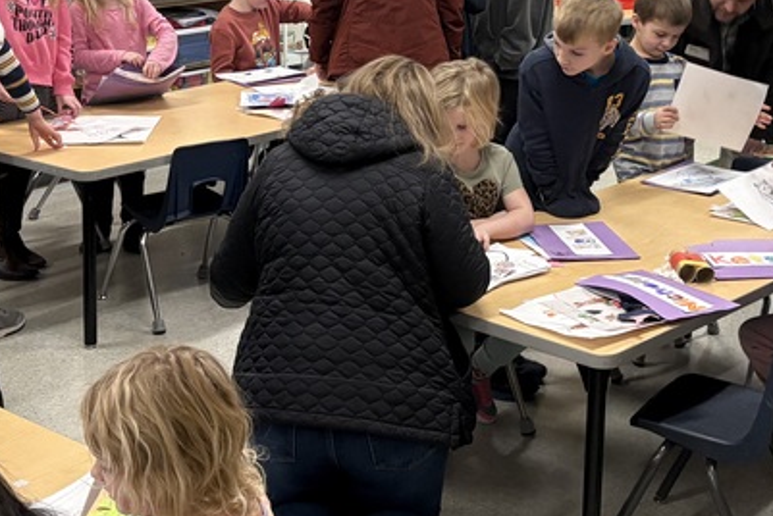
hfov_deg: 29.1
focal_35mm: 69
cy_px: 40
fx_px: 1483
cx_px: 472
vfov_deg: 19.4
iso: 200
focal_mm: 5.96
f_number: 1.6
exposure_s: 1/60
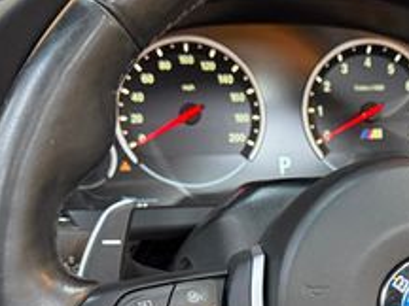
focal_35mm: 71
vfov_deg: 20.1
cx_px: 360
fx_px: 839
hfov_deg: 26.6
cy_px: 300
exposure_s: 1/60
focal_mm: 6.76
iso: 640
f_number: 1.78
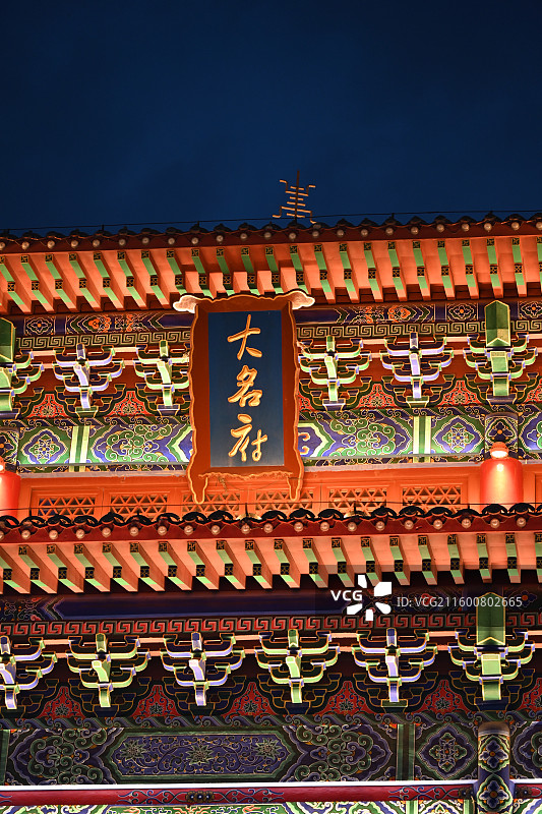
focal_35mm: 120
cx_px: 271
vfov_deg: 17.1
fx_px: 2711
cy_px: 407
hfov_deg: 11.4
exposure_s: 1/15
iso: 450
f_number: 4
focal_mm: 120
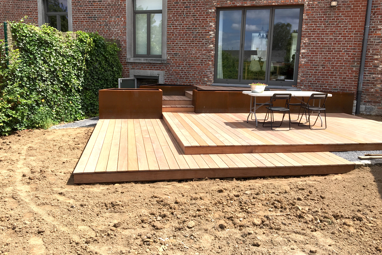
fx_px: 329
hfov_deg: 60.3
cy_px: 120
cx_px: 188
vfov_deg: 42.3
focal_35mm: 31
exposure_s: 1/1183
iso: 25
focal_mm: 4.15
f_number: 2.2
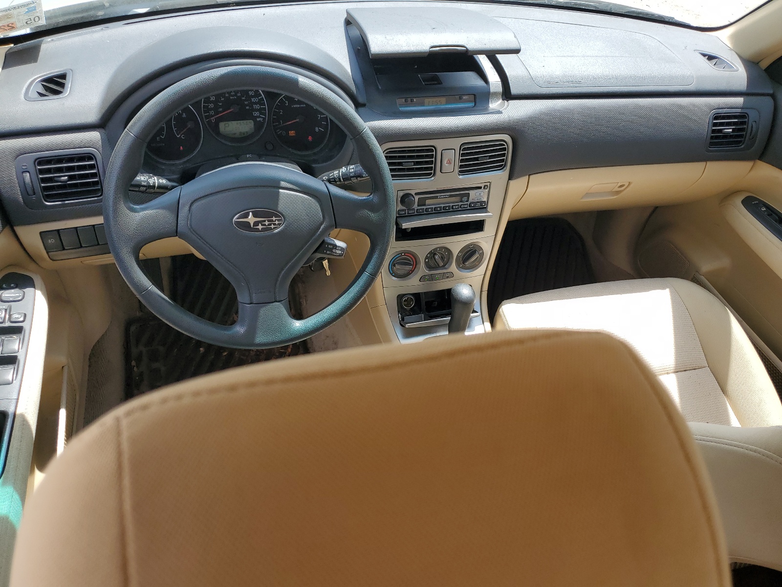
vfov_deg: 53.1
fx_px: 587
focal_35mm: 26
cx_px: 391
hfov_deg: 67.3
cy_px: 294
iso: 50
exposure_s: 1/769
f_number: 1.5
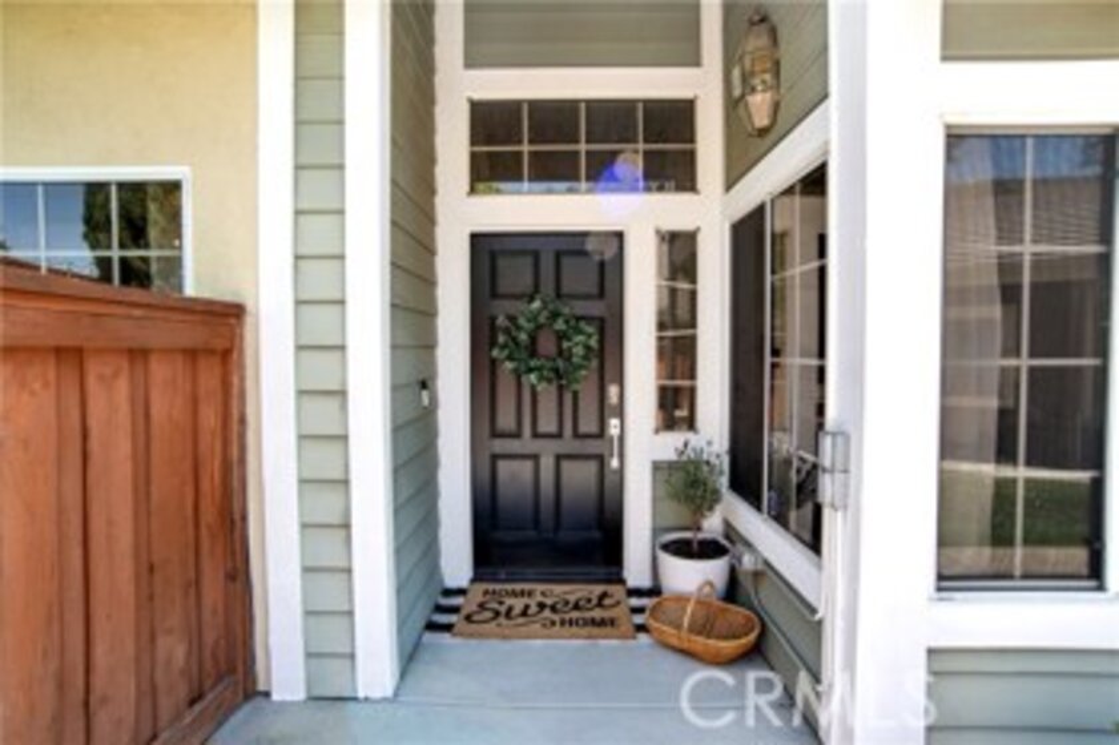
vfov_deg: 67.3
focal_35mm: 18
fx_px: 559
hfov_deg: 90.0
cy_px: 372
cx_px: 560
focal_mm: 18
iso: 160
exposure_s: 1/160
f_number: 6.3
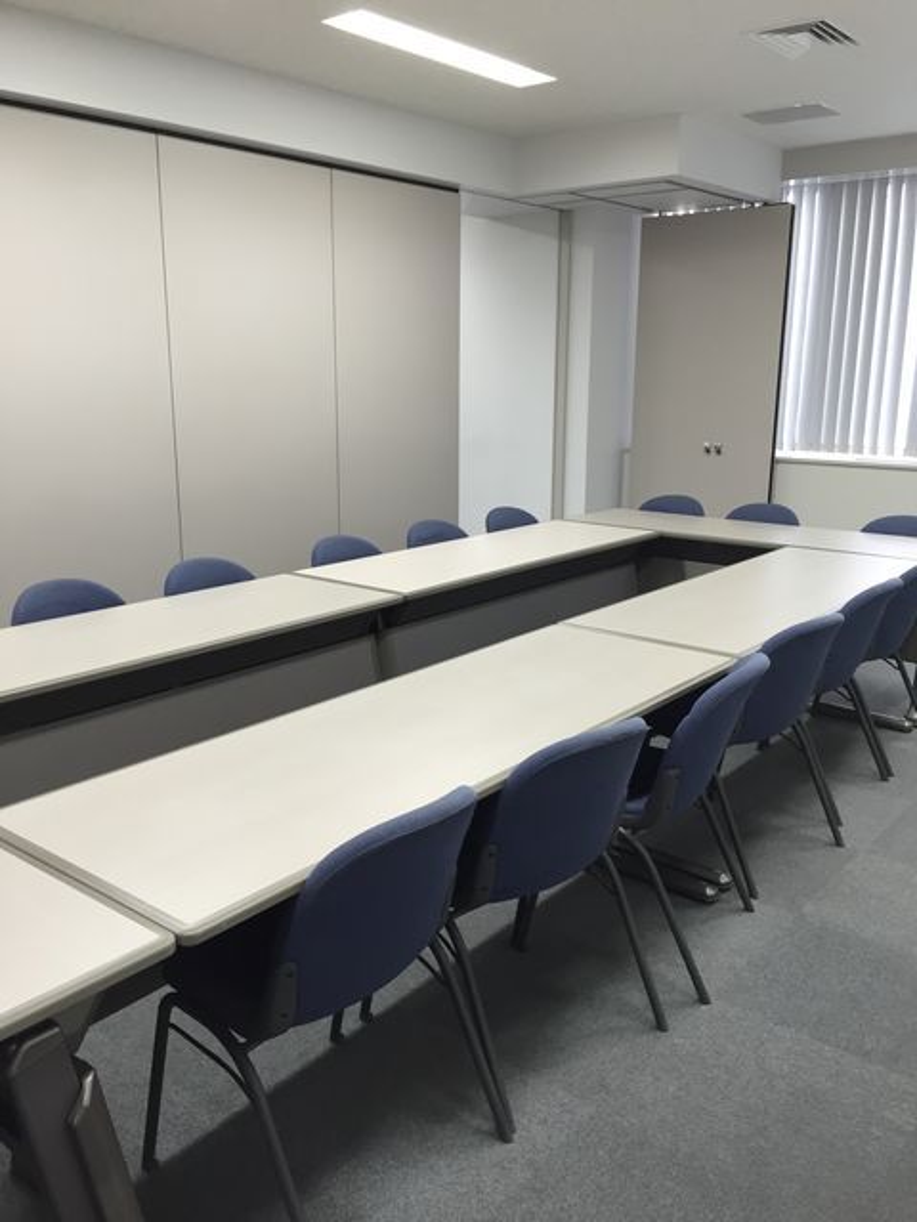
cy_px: 611
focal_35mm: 29
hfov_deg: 48.2
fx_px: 1024
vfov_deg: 61.7
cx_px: 458
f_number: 2.2
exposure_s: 1/40
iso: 32
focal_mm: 4.15
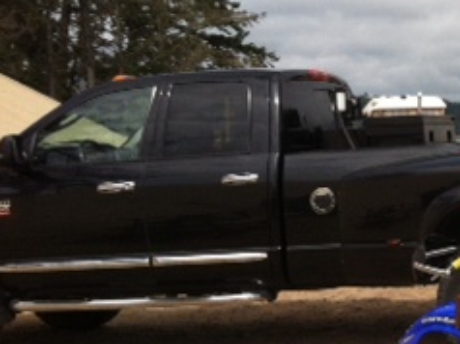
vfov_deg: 15.7
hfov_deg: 19.2
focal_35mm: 94
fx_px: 1248
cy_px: 199
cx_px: 607
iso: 80
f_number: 2.8
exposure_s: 1/2000
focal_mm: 3.85
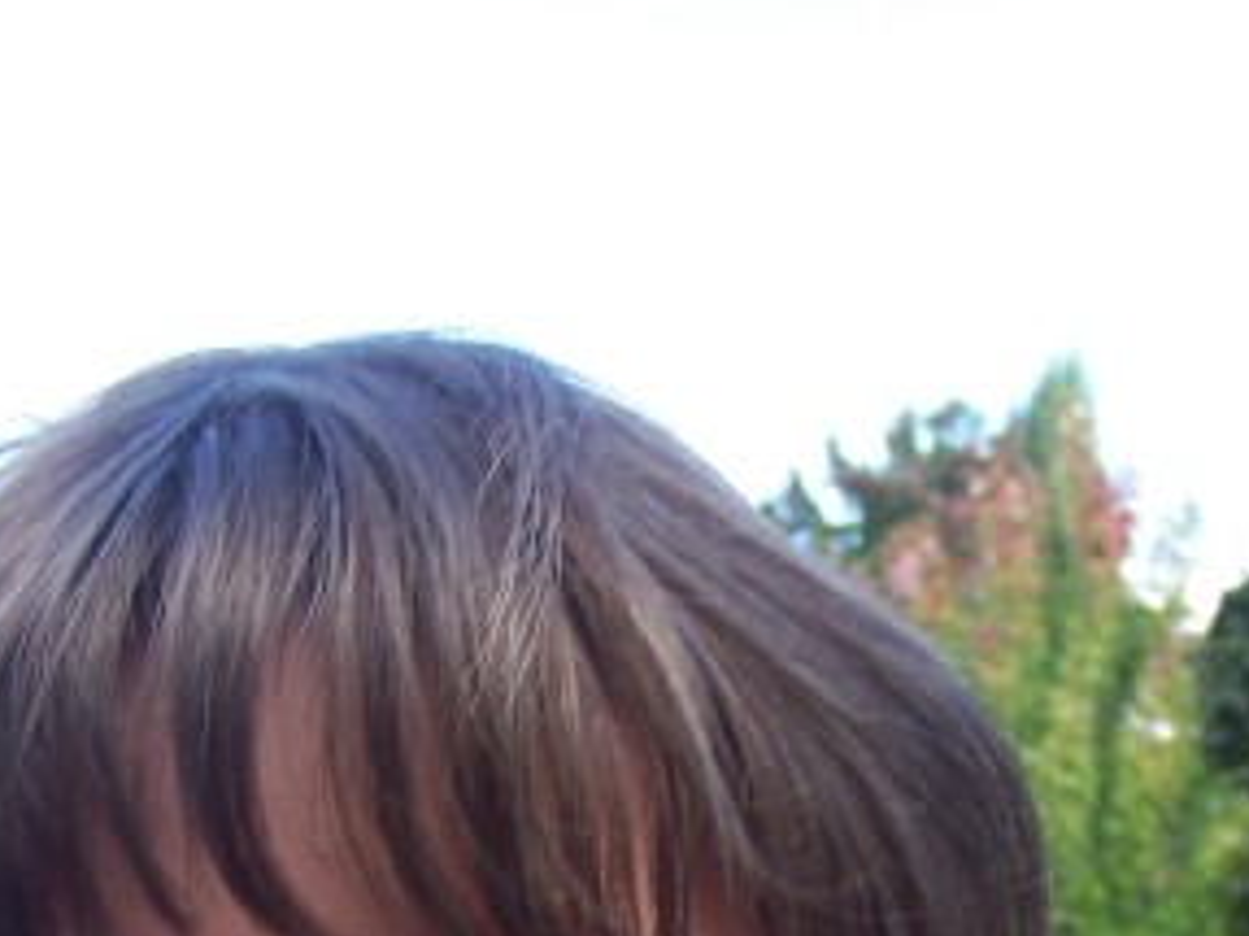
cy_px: 1202
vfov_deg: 13.5
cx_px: 718
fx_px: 3823
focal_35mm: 106
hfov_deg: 18.5
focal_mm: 6.3
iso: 64
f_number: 2.8
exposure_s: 1/125
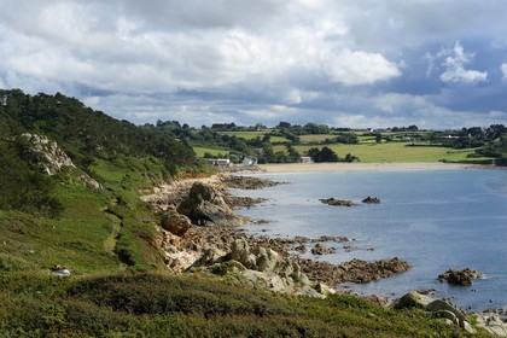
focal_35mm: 70
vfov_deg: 19.5
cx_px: 254
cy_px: 169
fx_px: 986
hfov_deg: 28.8
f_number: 11
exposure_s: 1/250
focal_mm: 70
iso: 200
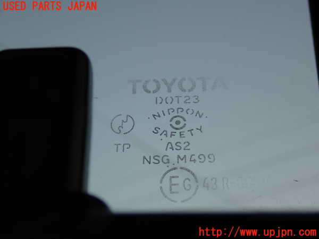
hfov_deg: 38.2
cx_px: 160
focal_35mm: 50
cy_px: 120
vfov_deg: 29.1
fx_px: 461
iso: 125
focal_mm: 9.01
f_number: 3.2
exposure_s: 1/100
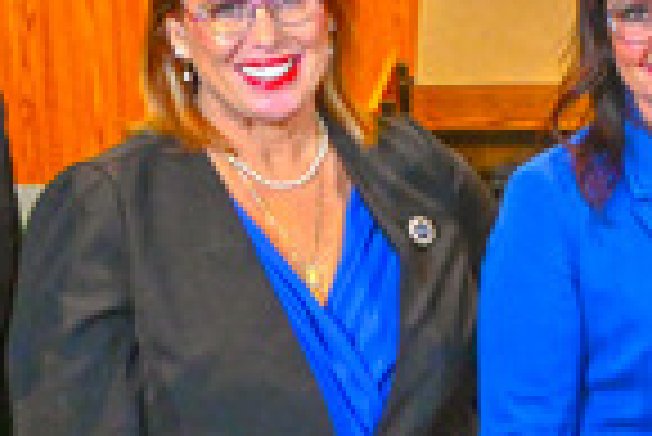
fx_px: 2664
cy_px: 418
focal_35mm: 147
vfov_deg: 9.3
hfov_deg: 13.6
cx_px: 751
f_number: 4.2
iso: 2800
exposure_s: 1/60
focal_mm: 25
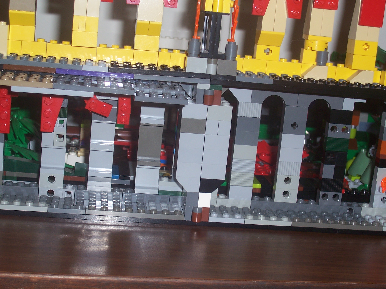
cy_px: 144
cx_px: 193
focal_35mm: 66
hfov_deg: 29.4
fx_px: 736
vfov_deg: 22.3
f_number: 4
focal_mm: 10.8
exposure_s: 1/90
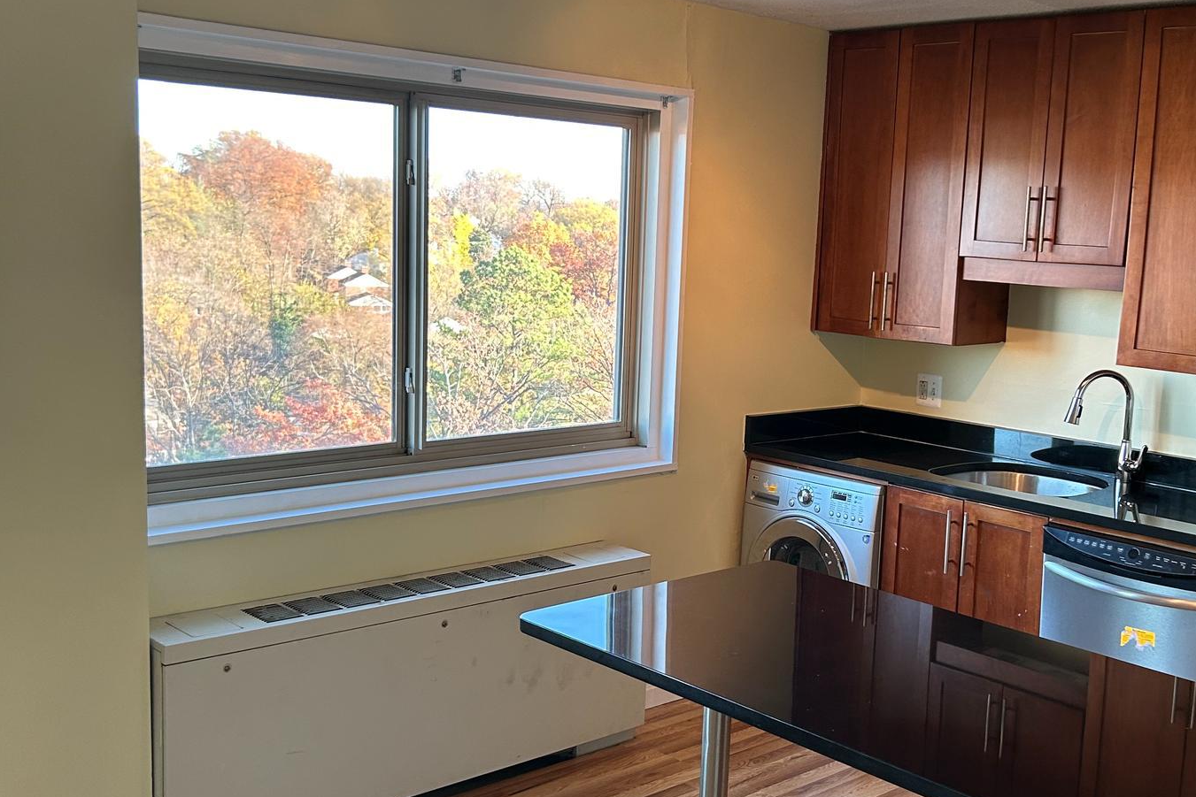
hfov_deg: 47.0
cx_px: 749
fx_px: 1362
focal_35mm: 41
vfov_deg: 32.6
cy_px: 420
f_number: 1.5
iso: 125
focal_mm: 5.7
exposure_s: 1/120
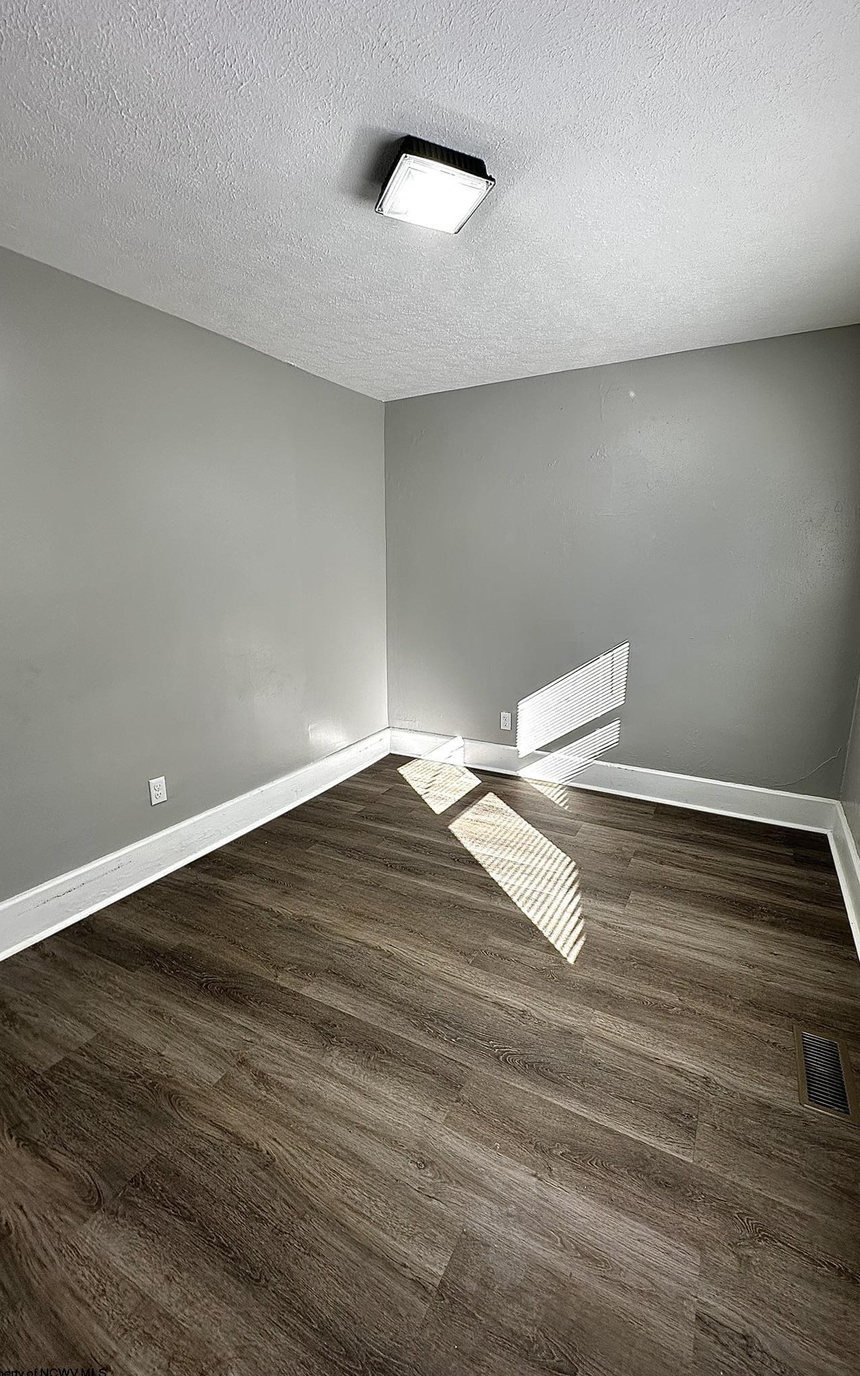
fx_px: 563
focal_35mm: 15
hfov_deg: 74.4
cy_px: 686
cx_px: 487
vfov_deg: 101.5
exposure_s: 1/120
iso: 50
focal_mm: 2.22
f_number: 2.2
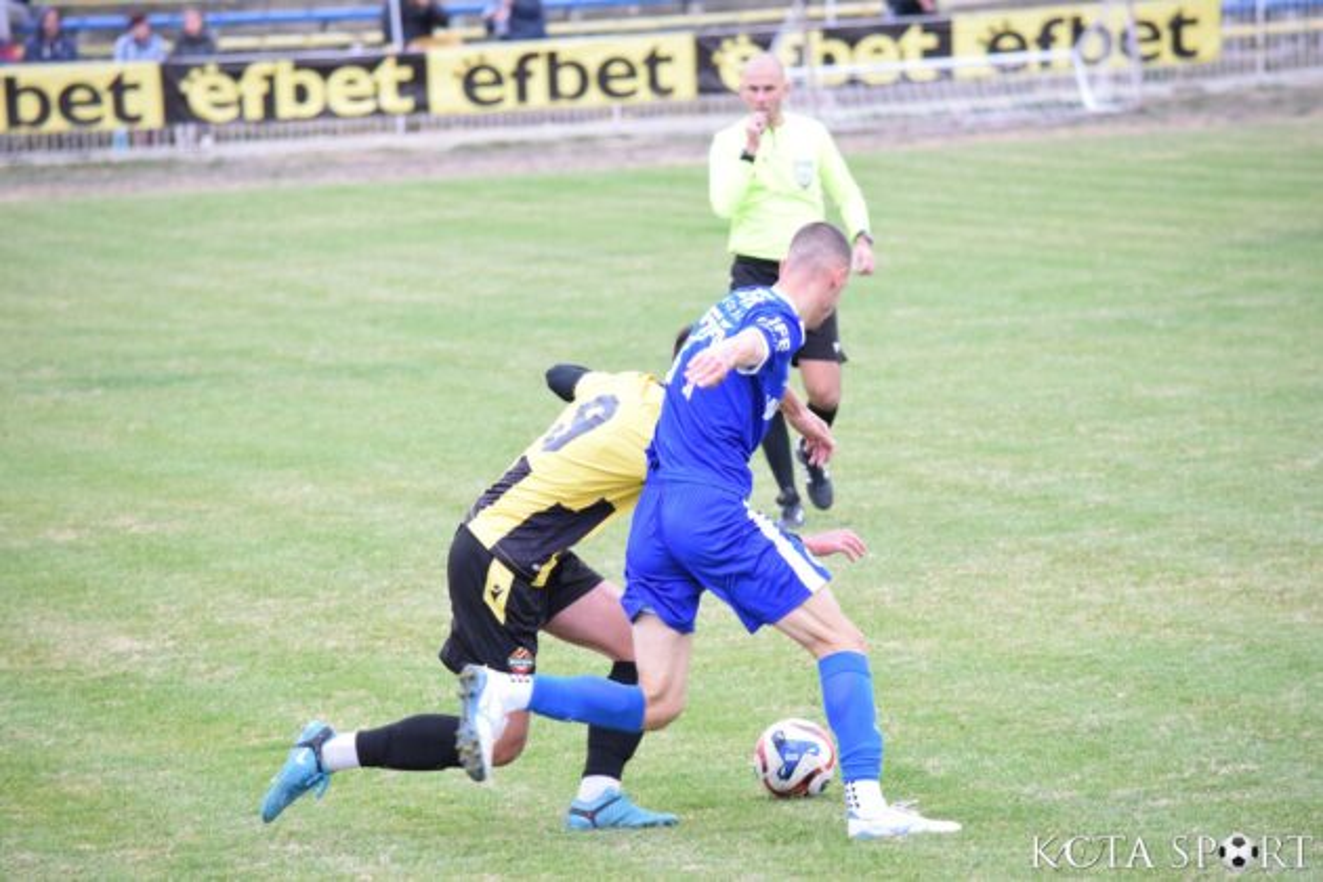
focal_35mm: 270
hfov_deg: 7.6
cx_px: 662
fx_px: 9922
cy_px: 441
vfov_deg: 5.1
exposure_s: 1/640
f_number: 5.6
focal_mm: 180
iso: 3200
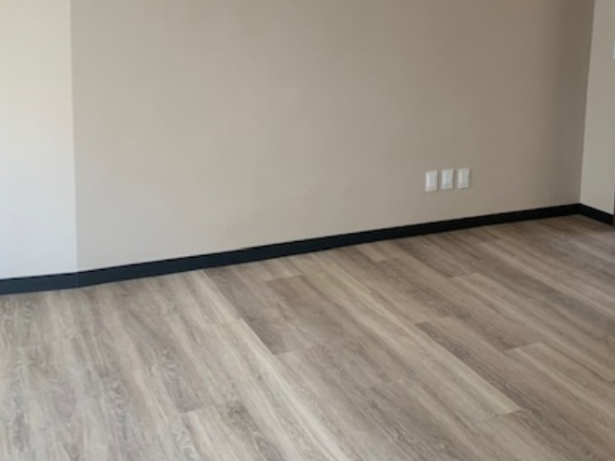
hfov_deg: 43.7
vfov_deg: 33.7
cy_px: 123
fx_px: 746
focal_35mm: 42
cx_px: 444
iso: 160
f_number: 1.8
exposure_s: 1/60
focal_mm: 4.25
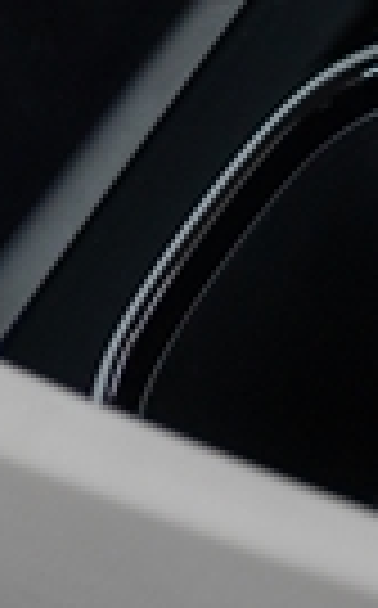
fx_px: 5242
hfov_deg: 4.0
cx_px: 940
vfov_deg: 6.6
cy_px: -270
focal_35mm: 317
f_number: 5
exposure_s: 1/320
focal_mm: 70
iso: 500
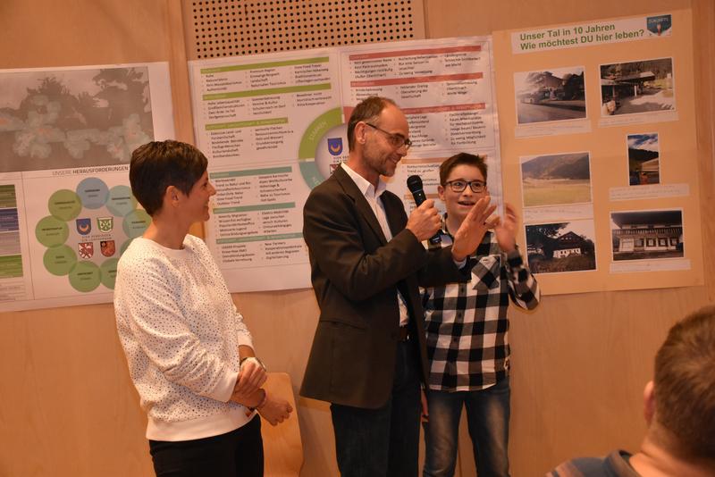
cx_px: 358
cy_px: 238
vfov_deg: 29.9
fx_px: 894
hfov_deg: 43.6
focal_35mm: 45
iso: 3600
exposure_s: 1/60
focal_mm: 30
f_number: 4
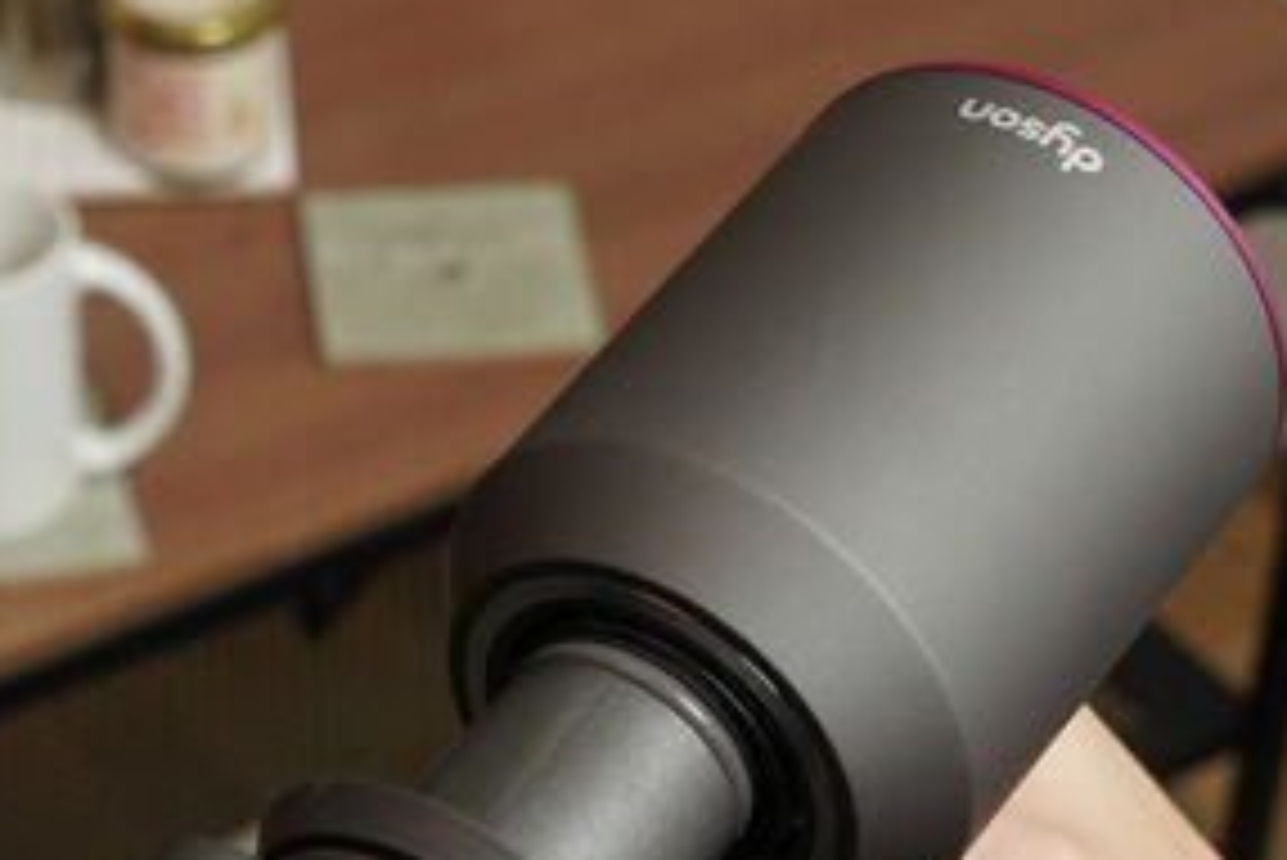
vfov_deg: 12.7
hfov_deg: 19.1
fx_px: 3827
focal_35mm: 107
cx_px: 585
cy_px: 837
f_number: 7.1
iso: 3200
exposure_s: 1/200
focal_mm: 37
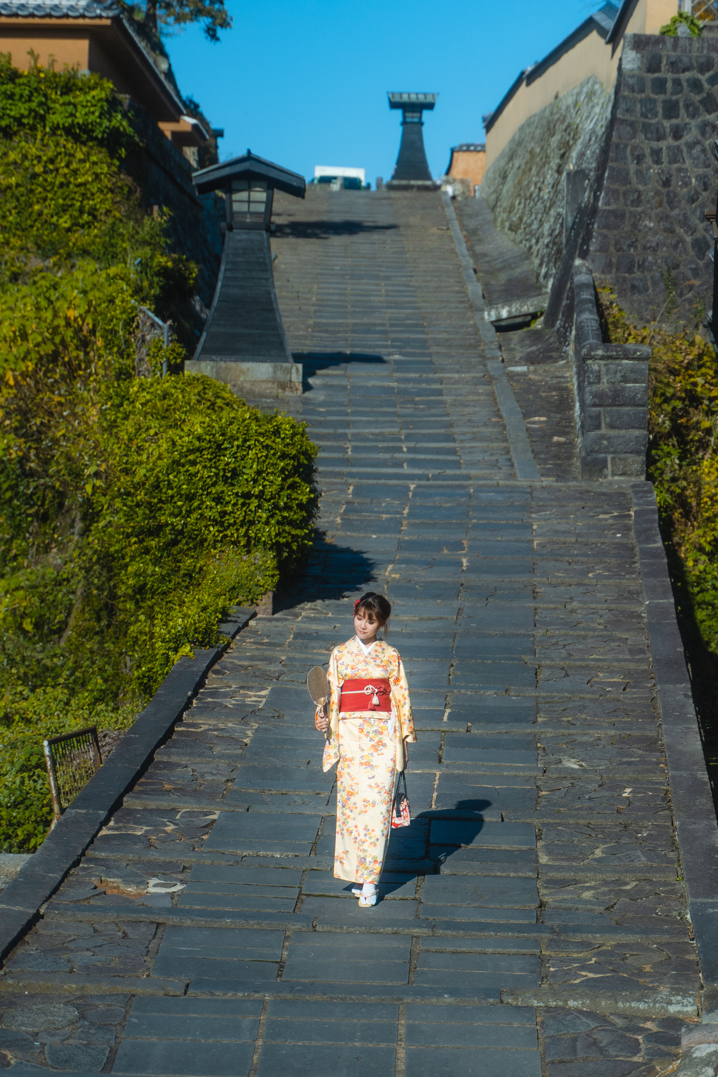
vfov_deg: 18.3
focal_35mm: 112
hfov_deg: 12.2
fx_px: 3350
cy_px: 538
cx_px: 359
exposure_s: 1/5000
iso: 200
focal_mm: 75
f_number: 2.8
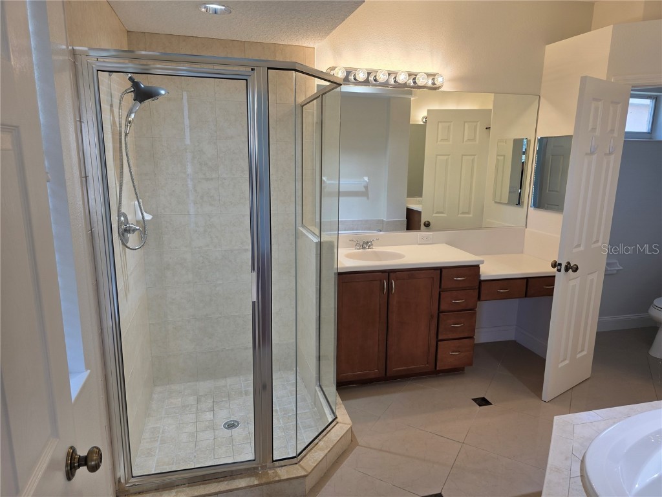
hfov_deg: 73.9
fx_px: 440
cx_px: 331
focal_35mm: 23
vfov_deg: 58.9
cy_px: 248
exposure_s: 1/120
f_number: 1.7
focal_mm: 6.3
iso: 64
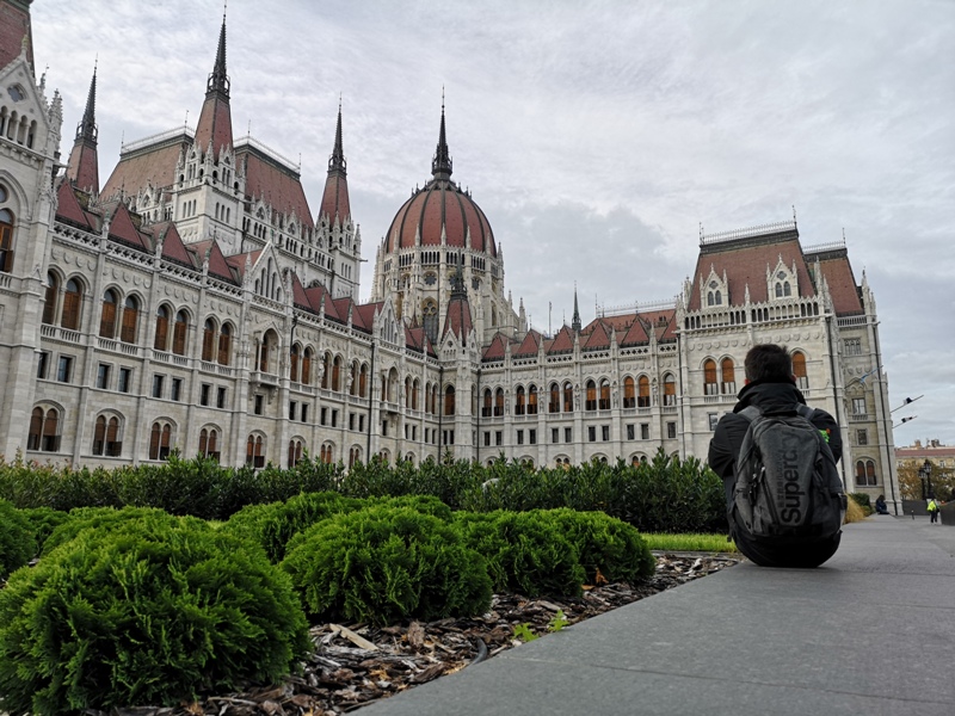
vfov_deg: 51.4
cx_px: 478
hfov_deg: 65.3
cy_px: 358
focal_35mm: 27
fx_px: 745
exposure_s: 1/1190
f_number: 1.8
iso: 50
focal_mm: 3.95
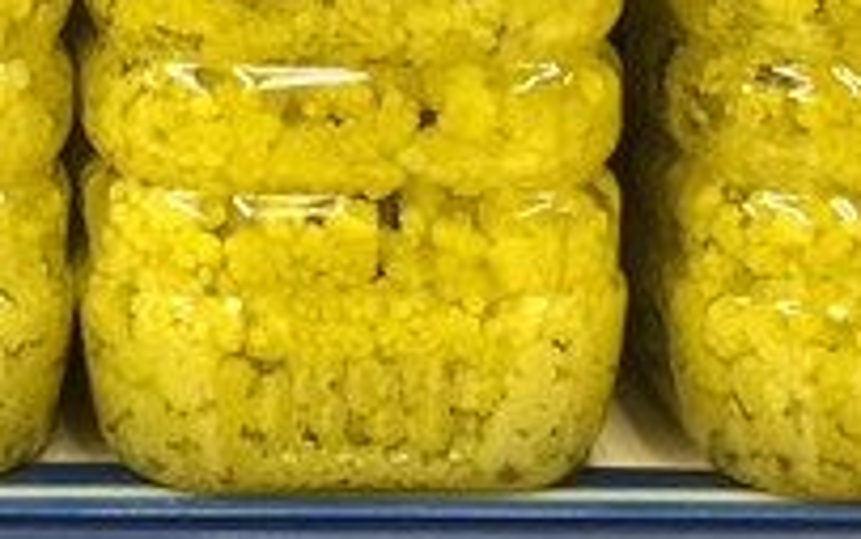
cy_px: -420
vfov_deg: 8.2
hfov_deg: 13.1
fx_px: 3638
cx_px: -170
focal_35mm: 155
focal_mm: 4.15
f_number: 2.2
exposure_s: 1/30
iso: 100
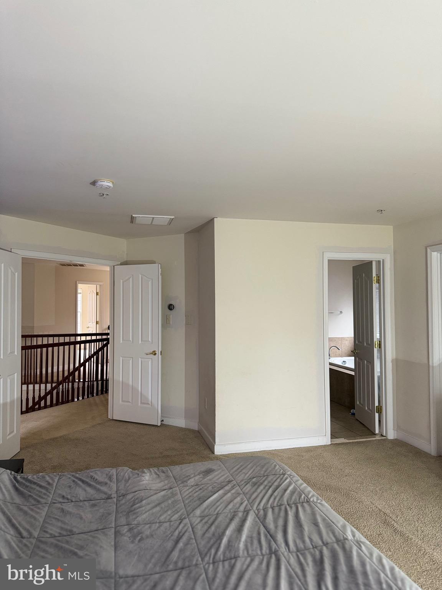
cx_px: 221
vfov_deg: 71.6
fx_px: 409
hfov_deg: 56.8
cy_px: 295
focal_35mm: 24
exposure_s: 1/60
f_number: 1.78
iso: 250
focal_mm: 6.86
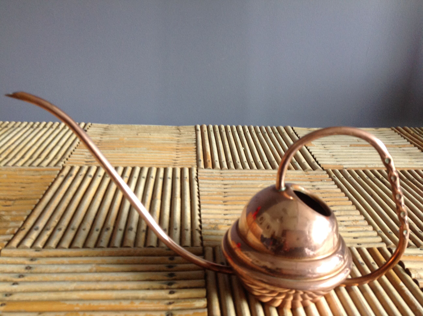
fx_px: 427
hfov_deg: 52.7
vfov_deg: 40.6
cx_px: 212
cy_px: 158
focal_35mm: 35
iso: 125
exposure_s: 1/15
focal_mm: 4.28
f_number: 2.4
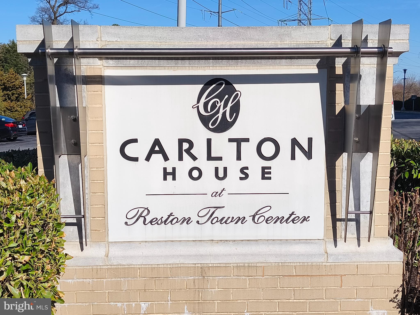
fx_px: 558
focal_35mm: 46
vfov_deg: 31.5
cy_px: 158
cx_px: 210
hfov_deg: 41.2
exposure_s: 1/1563
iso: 50
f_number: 1.65
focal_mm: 6.18
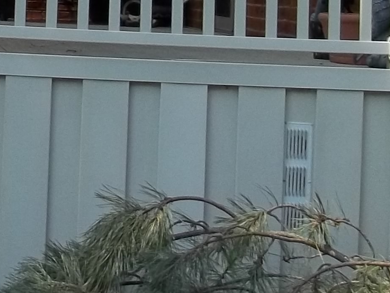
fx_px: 1724
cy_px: -267
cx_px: -121
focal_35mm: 153
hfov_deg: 12.5
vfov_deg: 9.2
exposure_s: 1/160
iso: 64
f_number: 8
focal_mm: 5.9
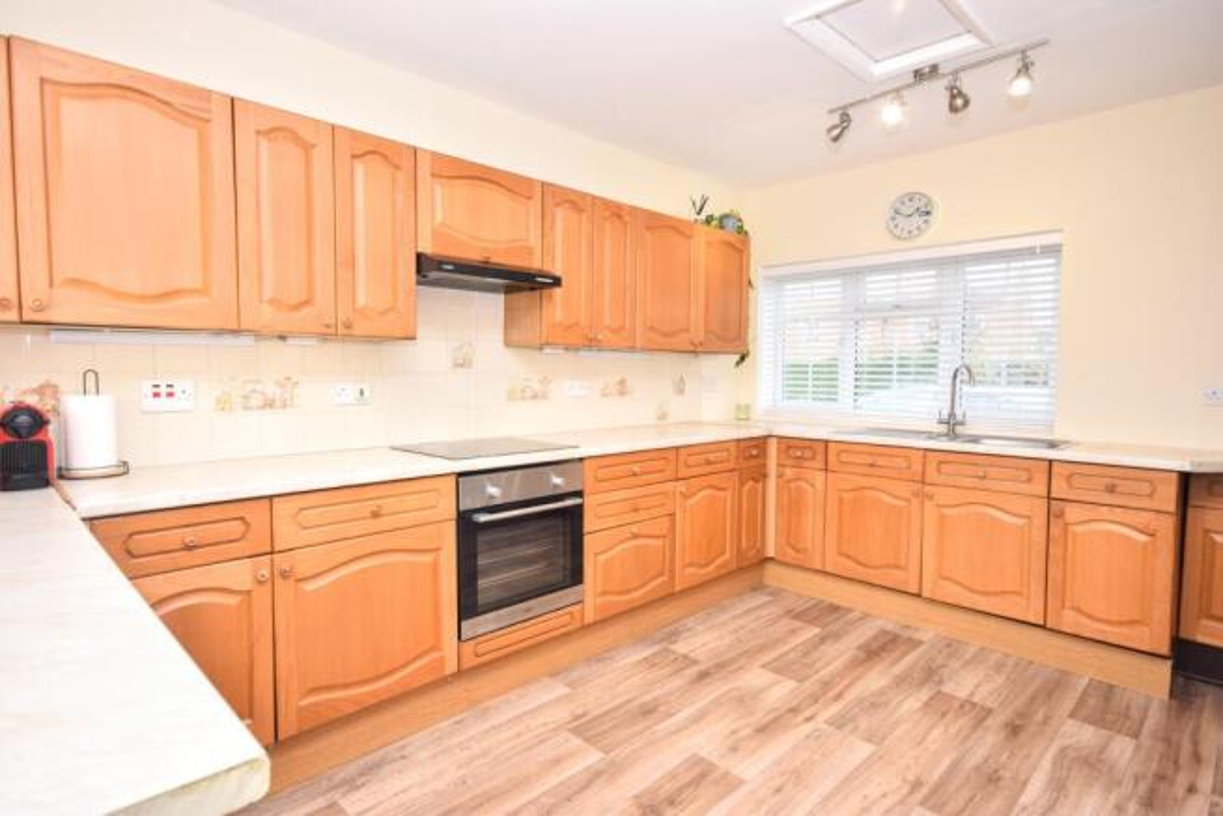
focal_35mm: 20
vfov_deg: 63.2
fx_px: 663
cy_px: 408
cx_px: 612
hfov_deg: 85.4
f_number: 5.6
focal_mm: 13
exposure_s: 1/60
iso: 320
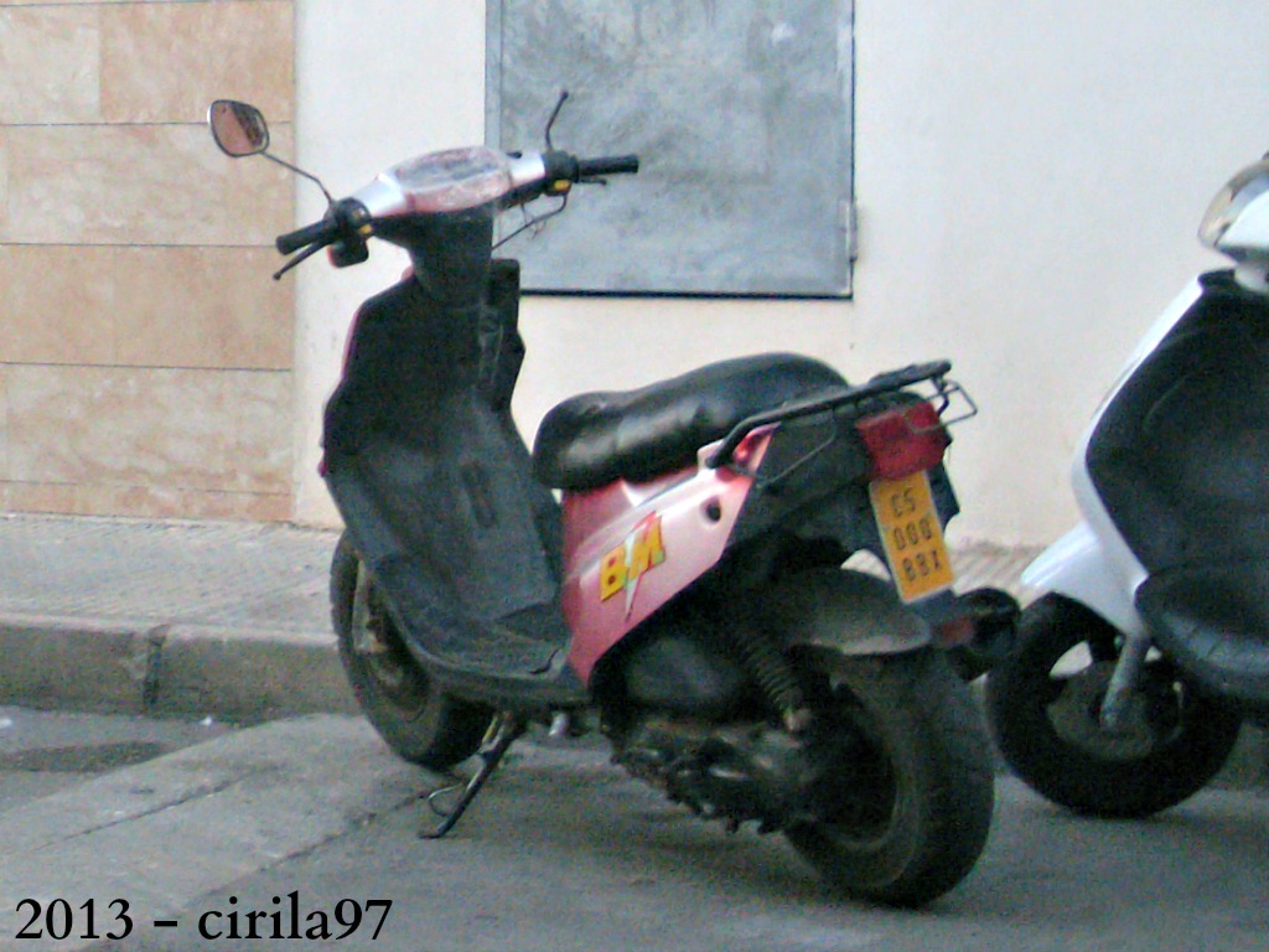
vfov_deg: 37.7
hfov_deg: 49.0
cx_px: 634
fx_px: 1393
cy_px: 476
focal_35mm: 38
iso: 200
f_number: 3
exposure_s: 1/15
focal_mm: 6.3
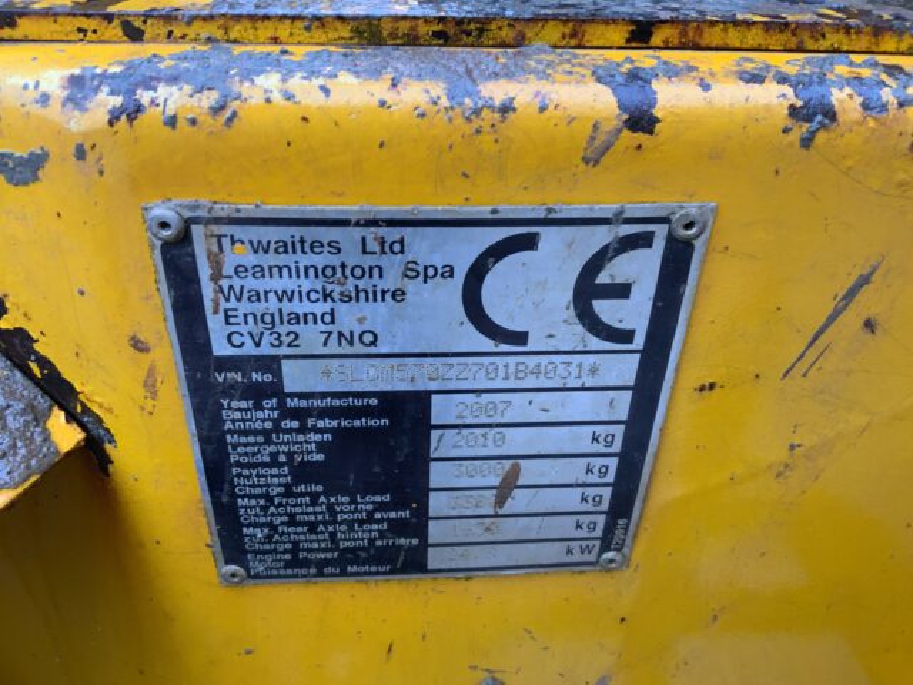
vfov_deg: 48.2
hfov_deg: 61.7
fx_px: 765
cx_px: 456
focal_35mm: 29
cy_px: 342
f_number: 1.8
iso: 160
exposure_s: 1/60
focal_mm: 3
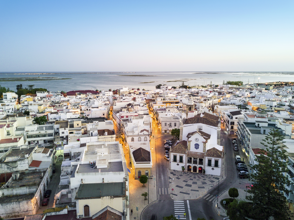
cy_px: 110
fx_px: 221
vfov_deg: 53.0
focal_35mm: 26
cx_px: 147
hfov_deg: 67.3
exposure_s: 1/3.33
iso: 100
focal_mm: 4.7
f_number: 2.2
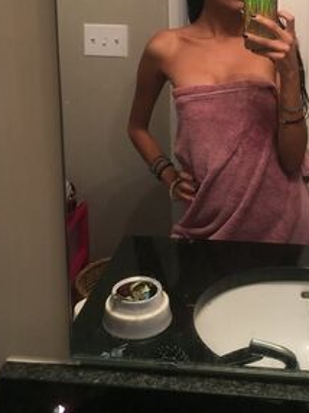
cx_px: 205
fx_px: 548
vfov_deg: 39.8
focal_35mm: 46
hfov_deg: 31.2
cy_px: 87
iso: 160
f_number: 2.2
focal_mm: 4.15
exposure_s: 1/30
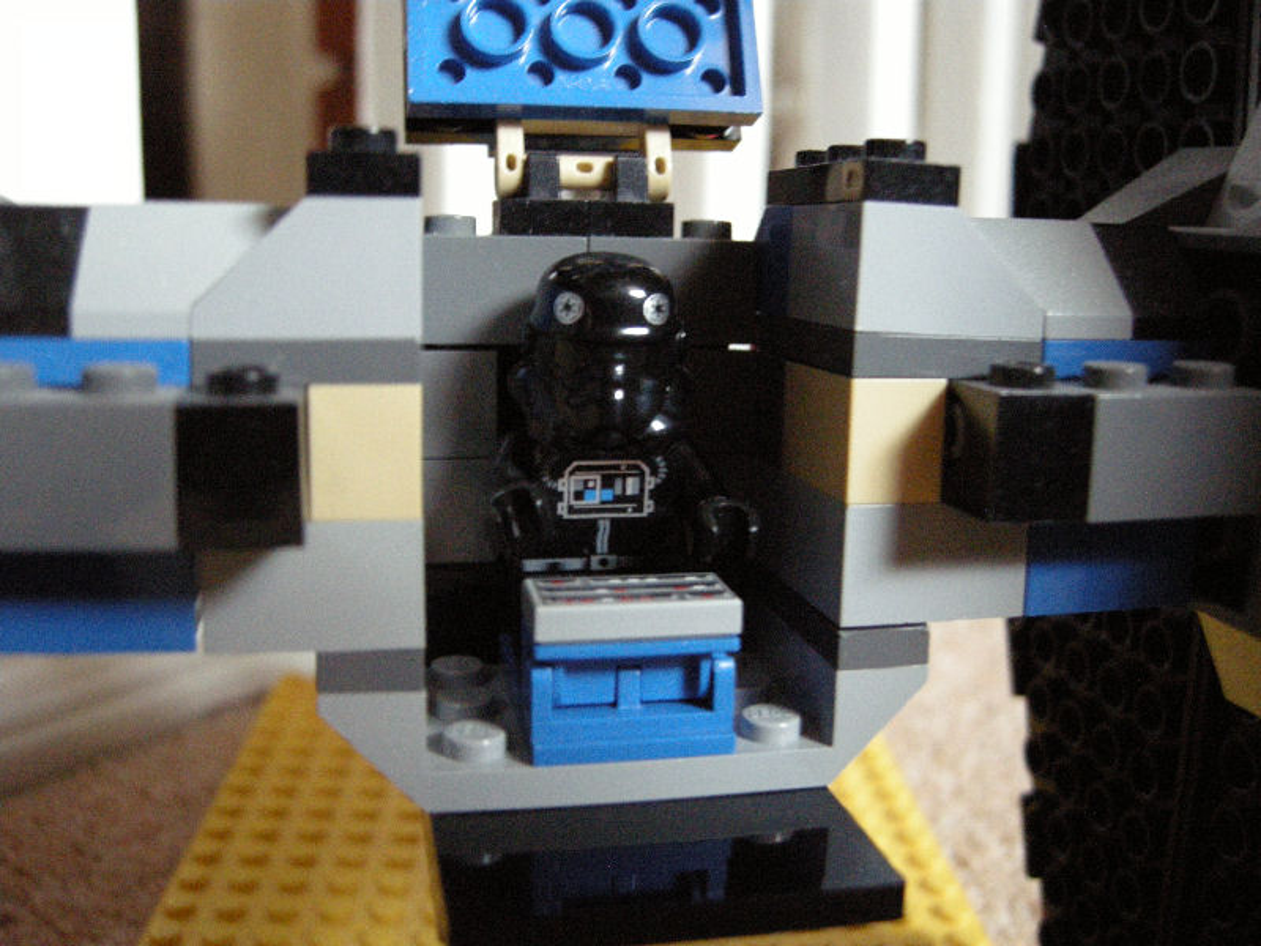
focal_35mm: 35
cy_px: 473
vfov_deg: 40.7
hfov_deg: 52.6
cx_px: 630
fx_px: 1275
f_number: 2.7
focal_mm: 7.5
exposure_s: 1/8
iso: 732
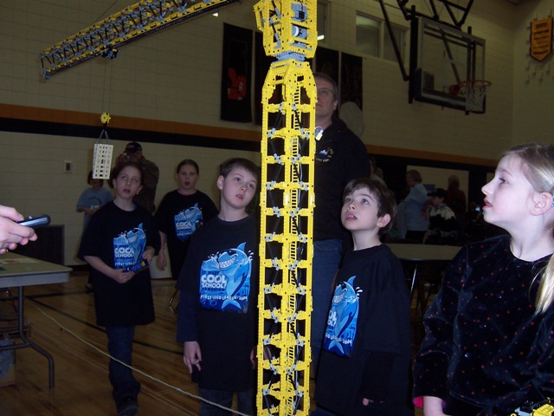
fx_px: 576
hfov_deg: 51.4
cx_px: 277
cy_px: 208
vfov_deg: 39.7
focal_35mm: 36
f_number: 2.8
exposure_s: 1/60
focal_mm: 5.6
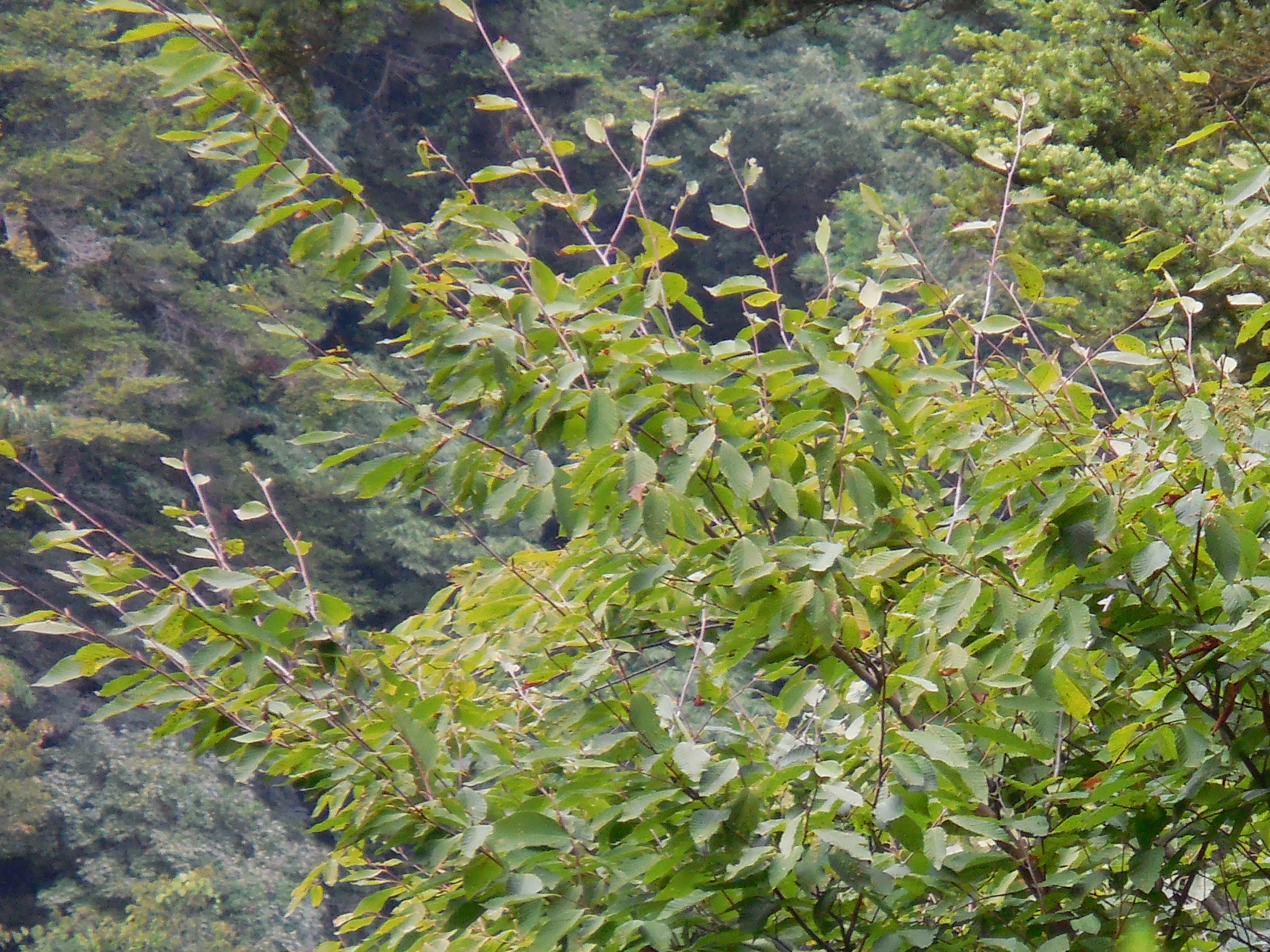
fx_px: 21019
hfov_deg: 3.5
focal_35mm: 573
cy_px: 634
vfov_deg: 2.6
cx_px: 1204
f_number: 6.3
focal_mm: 54
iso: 250
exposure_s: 1/60
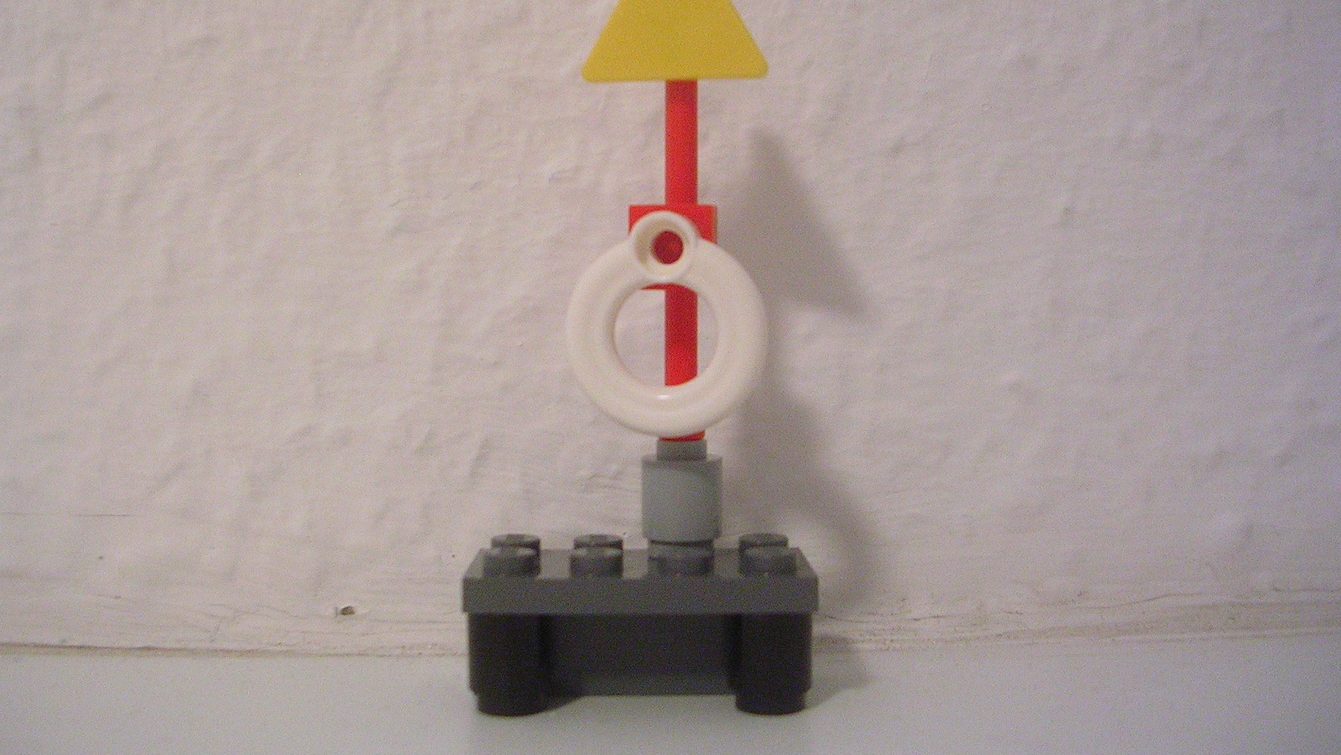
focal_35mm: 42
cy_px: 272
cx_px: 670
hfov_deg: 48.4
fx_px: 1494
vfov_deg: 28.2
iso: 156
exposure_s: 1/4.7
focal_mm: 5.8
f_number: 2.8
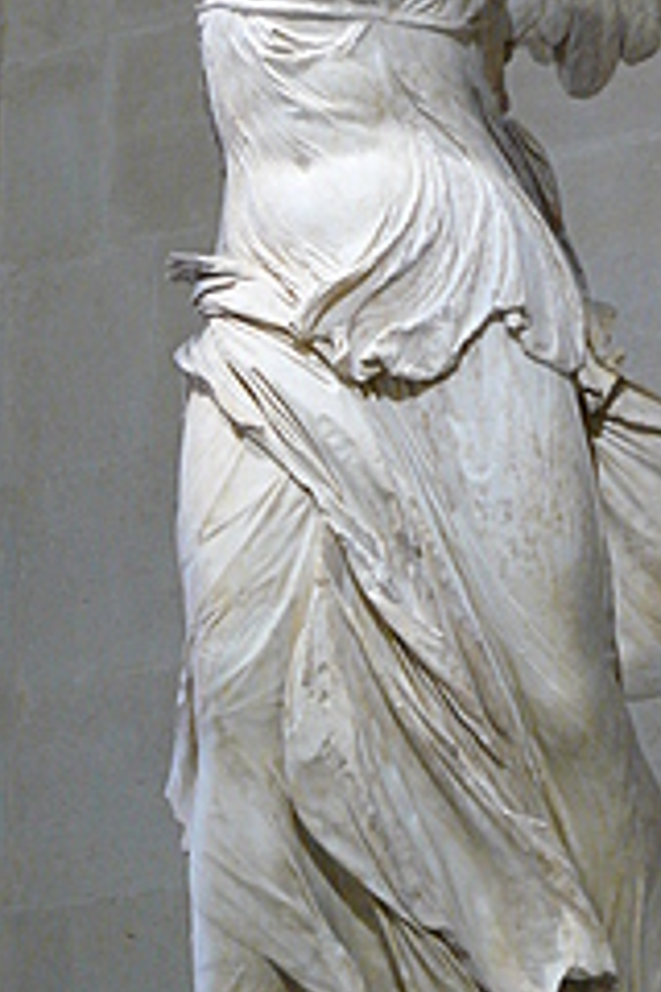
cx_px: 665
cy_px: 256
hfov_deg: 6.9
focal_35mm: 198
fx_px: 5453
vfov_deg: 10.4
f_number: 3.2
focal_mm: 15.8
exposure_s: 1/5
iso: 200
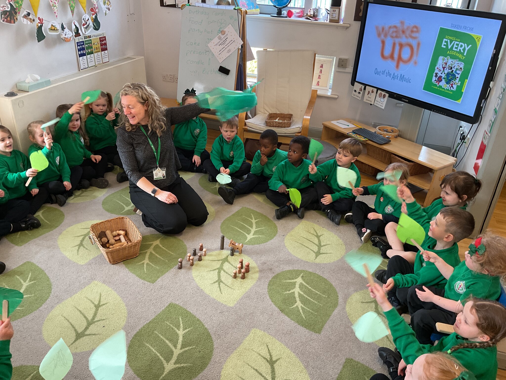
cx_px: 253
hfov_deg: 61.7
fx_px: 424
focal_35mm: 29
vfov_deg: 48.2
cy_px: 190
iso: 64
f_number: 1.8
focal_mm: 3
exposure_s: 1/50
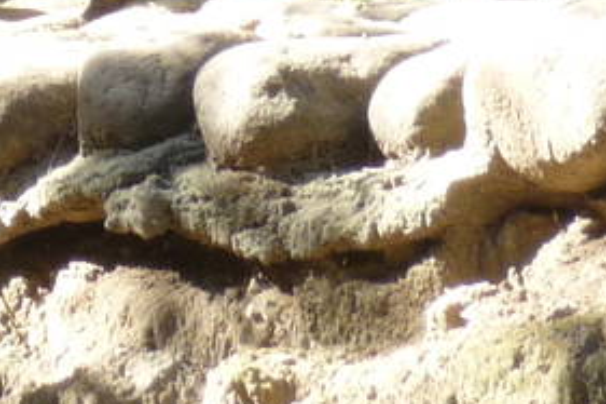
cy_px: -655
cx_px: -313
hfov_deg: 2.0
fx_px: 16957
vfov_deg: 1.4
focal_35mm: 1008
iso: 100
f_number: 4.8
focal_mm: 29.1
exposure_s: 1/50
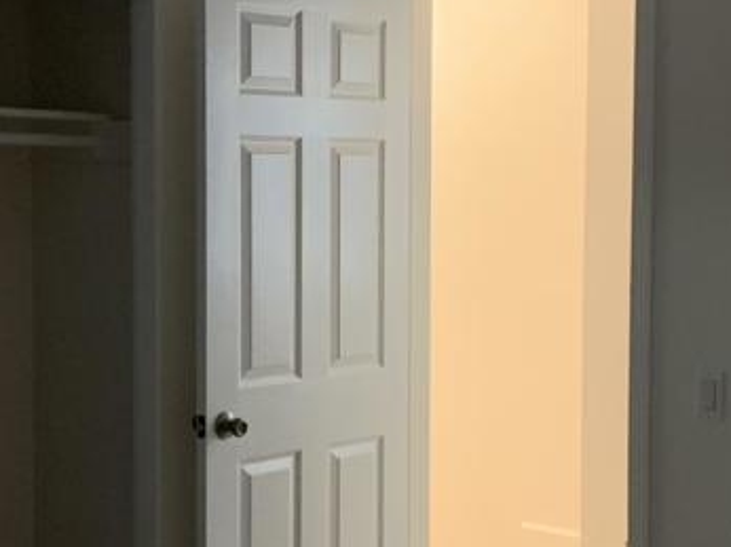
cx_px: 353
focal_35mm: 77
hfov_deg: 25.4
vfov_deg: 19.1
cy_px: 283
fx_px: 1625
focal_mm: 4.25
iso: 500
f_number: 1.8
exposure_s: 1/30
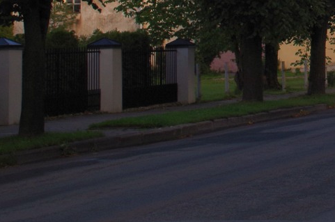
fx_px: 1542
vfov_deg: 8.1
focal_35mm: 166
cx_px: 455
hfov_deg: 12.0
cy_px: -125
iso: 250
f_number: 11
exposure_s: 1/160
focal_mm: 33
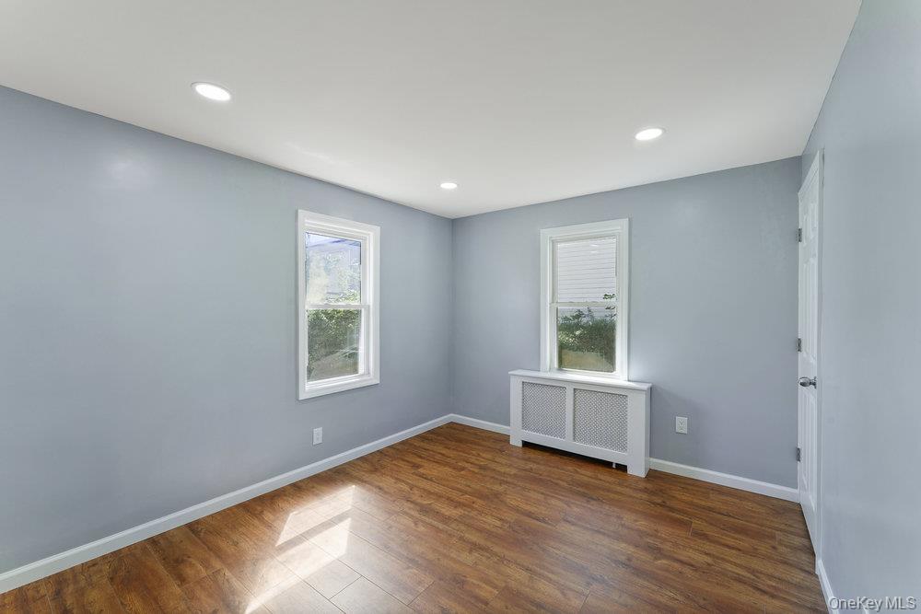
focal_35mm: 14
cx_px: 460
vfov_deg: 81.2
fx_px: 358
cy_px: 307
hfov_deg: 104.2
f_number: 11
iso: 100
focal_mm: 14
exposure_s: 1/1.25
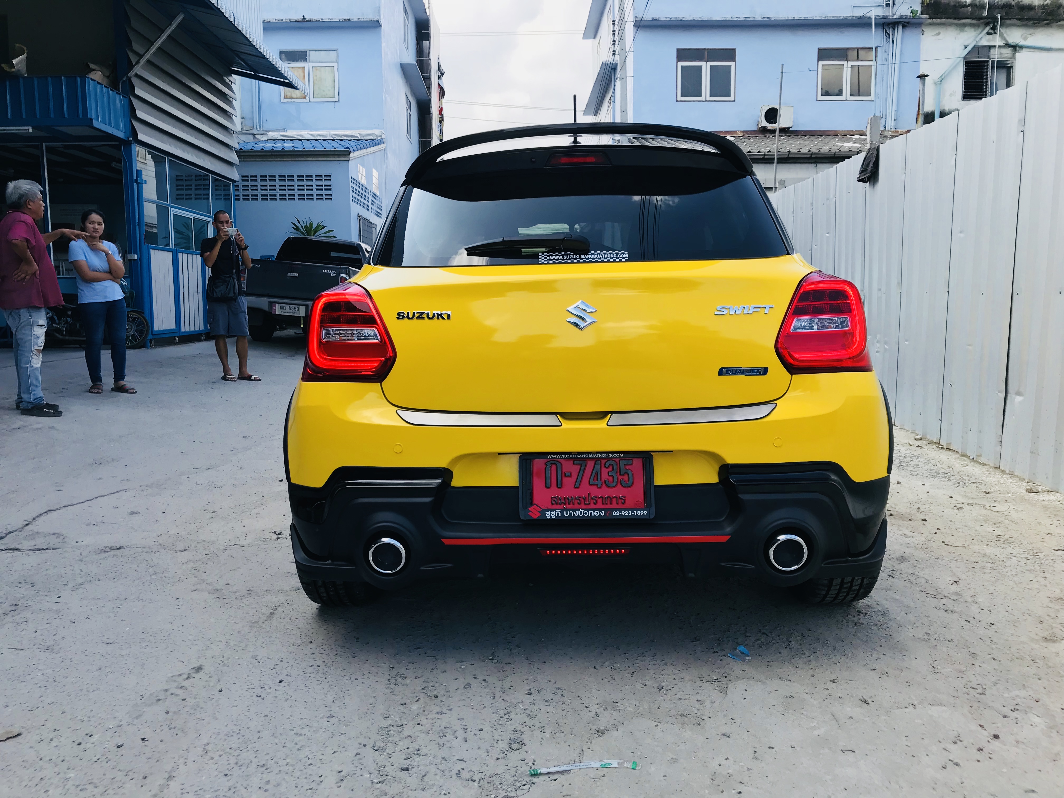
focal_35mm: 28
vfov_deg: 49.7
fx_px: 861
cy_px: 399
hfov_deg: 63.4
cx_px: 532
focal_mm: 3.99
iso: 20
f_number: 1.8
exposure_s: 1/449
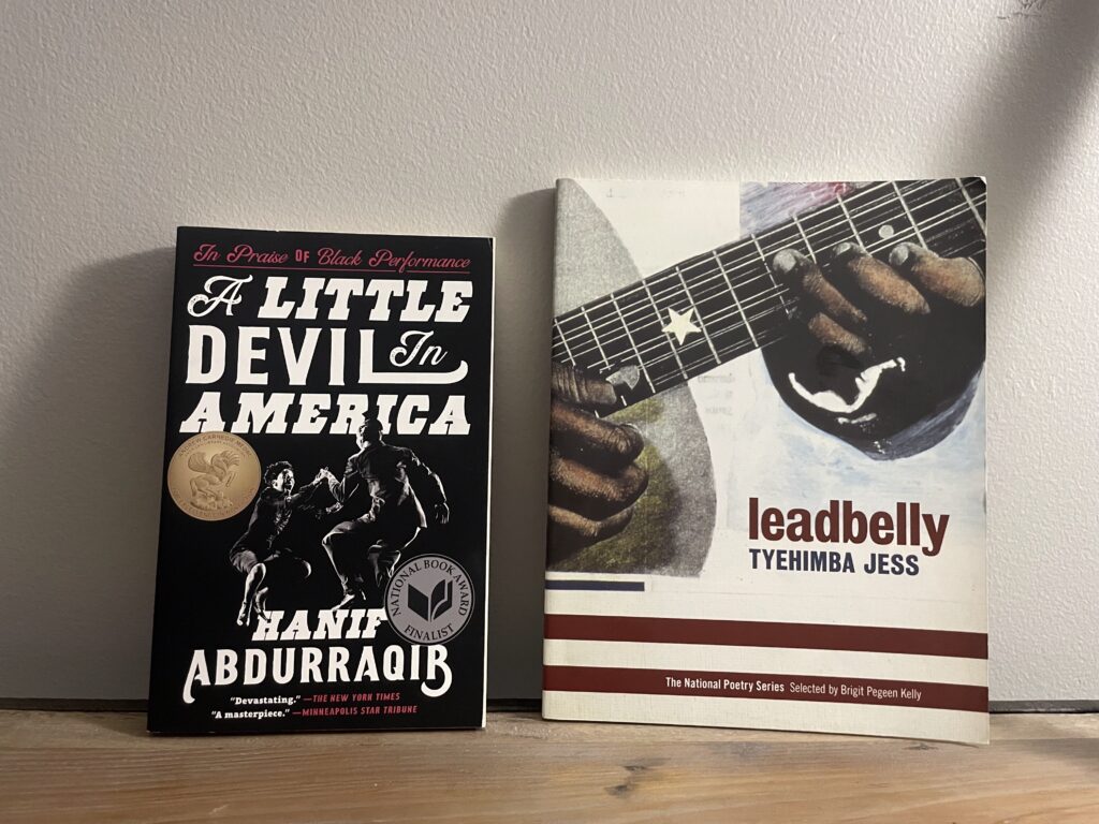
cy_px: 412
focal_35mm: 26
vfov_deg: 53.1
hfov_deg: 67.3
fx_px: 825
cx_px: 550
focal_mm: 4.2
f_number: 1.6
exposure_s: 1/40
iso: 500
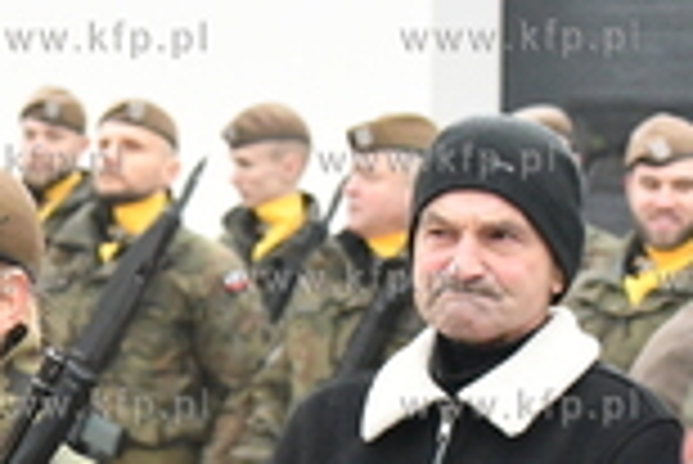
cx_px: -180
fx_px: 5260
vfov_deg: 5.0
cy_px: 466
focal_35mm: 273
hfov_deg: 7.5
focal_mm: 70
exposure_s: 1/3200
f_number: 5.6
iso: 14400
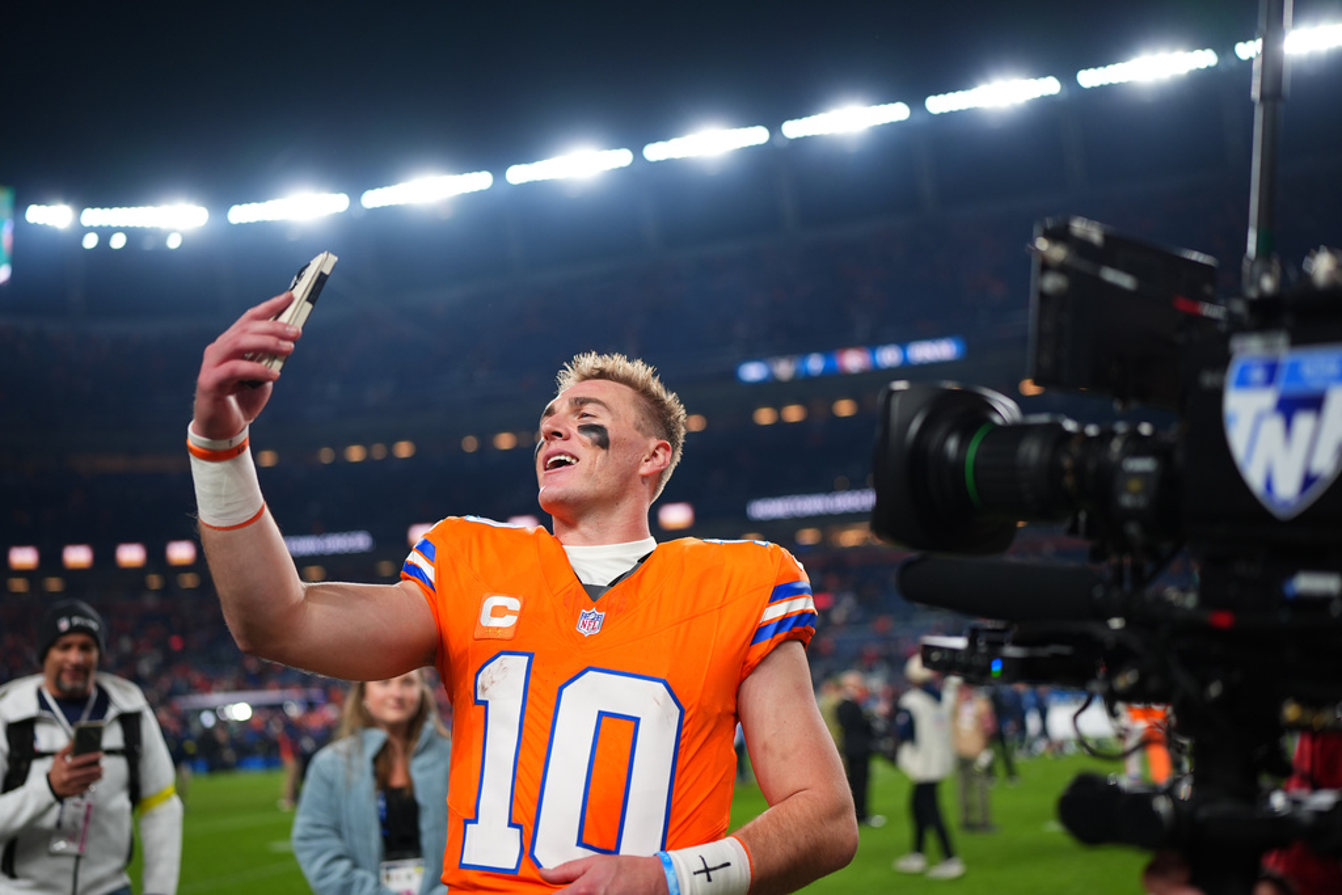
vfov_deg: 37.9
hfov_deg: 54.4
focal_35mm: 35
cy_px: 448
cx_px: 671
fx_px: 1305
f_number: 1.4
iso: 400
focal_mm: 35
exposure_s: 1/1600
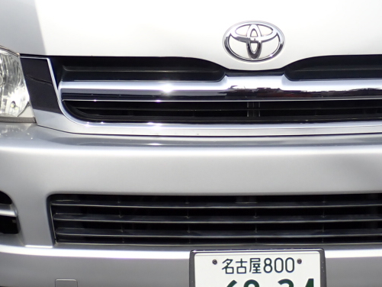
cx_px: 237
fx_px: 1325
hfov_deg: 16.4
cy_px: -2
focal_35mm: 120
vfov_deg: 12.2
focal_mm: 8.4
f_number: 4.5
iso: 100
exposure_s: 1/640
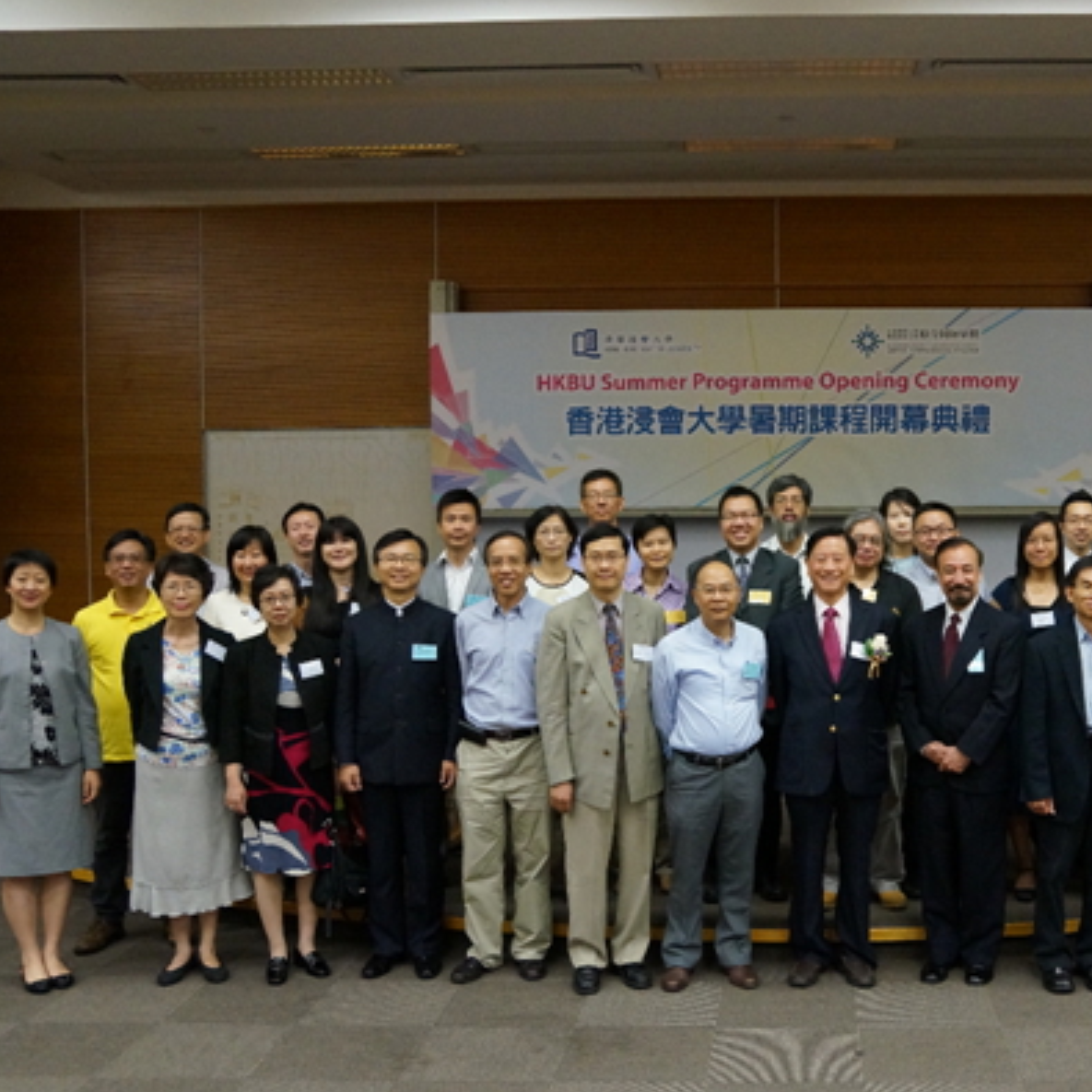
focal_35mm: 41
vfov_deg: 41.3
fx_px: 1451
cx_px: 780
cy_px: 545
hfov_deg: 40.4
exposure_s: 1/160
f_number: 4
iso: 3200
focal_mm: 21
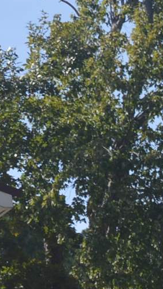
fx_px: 1626
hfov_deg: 5.1
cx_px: -477
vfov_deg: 10.0
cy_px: 324
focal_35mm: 212
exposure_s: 1/200
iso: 100
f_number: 7.1
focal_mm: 22
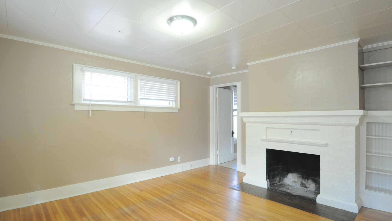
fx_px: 197
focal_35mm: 19
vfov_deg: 58.2
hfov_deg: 89.6
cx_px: 195
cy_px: 120
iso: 1100
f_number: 3.8
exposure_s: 1/30
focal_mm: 12
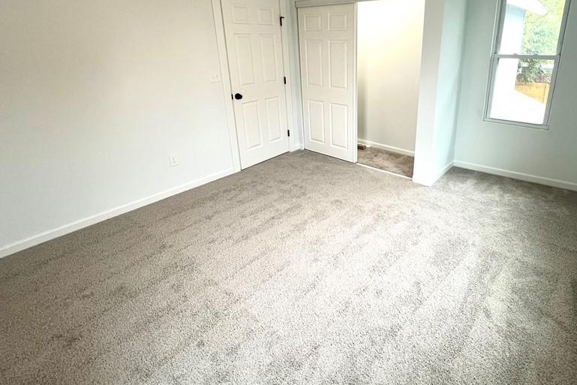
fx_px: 289
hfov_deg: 88.5
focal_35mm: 18
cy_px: 137
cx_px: 354
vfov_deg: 66.1
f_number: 1.8
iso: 160
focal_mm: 1.57
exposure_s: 1/60
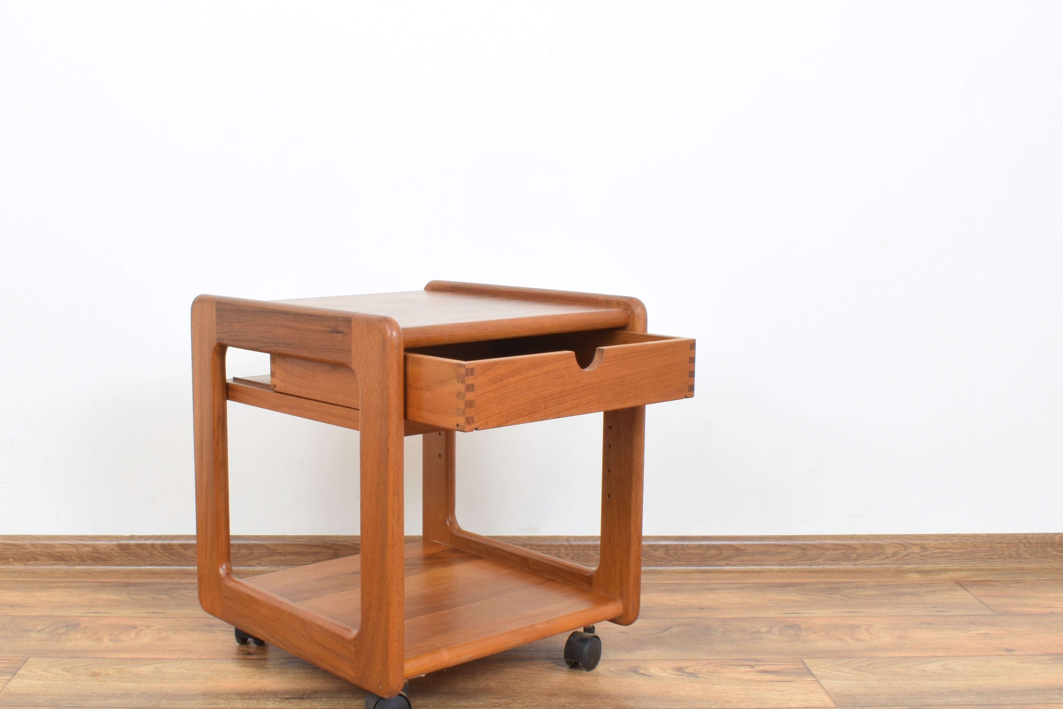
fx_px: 1329
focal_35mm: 45
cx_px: 424
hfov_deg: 43.4
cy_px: 392
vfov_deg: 29.8
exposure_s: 5
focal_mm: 20
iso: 100
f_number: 22
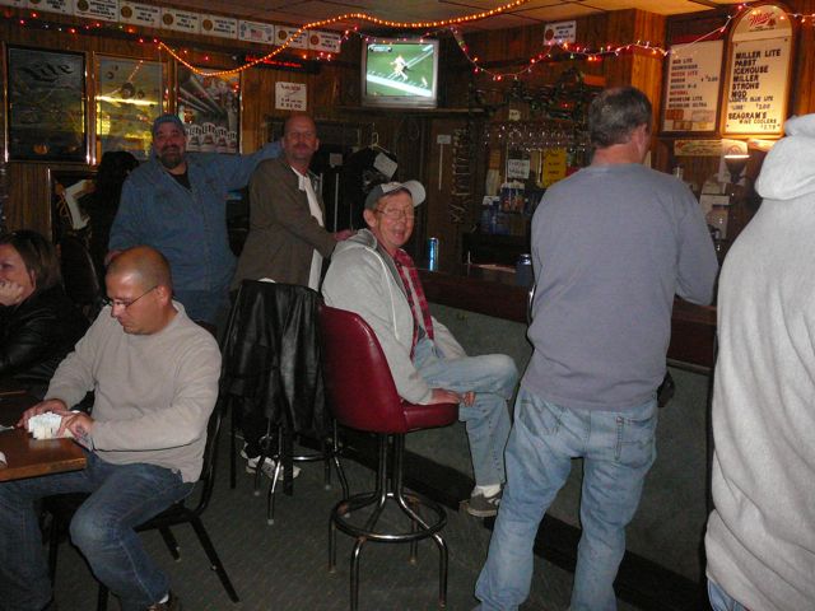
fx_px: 824
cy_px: 306
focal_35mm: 35
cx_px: 408
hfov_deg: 52.6
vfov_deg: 40.7
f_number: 2.8
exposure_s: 1/30
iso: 400
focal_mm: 5.2
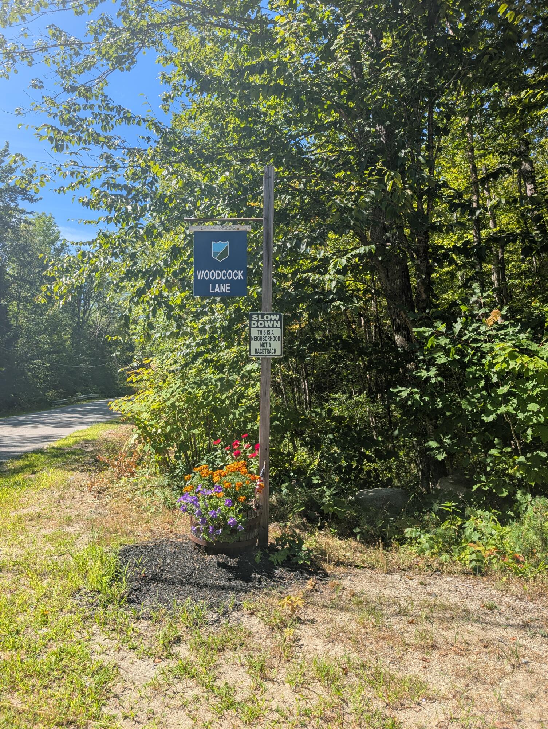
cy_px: 364
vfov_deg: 71.5
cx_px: 274
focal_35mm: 24
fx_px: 506
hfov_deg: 56.9
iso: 21
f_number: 1.68
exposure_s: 1/659
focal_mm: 6.9
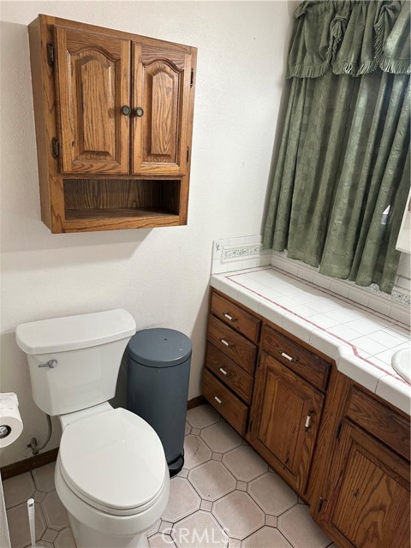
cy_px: 274
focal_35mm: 24
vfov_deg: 71.6
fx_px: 380
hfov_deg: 56.8
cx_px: 206
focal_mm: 6.86
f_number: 1.78
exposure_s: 1/120
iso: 125
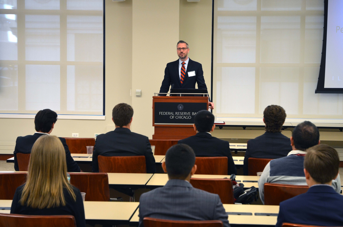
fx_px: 742
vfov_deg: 17.4
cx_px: 172
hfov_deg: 26.0
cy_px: 114
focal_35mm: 78
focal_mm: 52
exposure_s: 1/60
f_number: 4.5
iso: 640
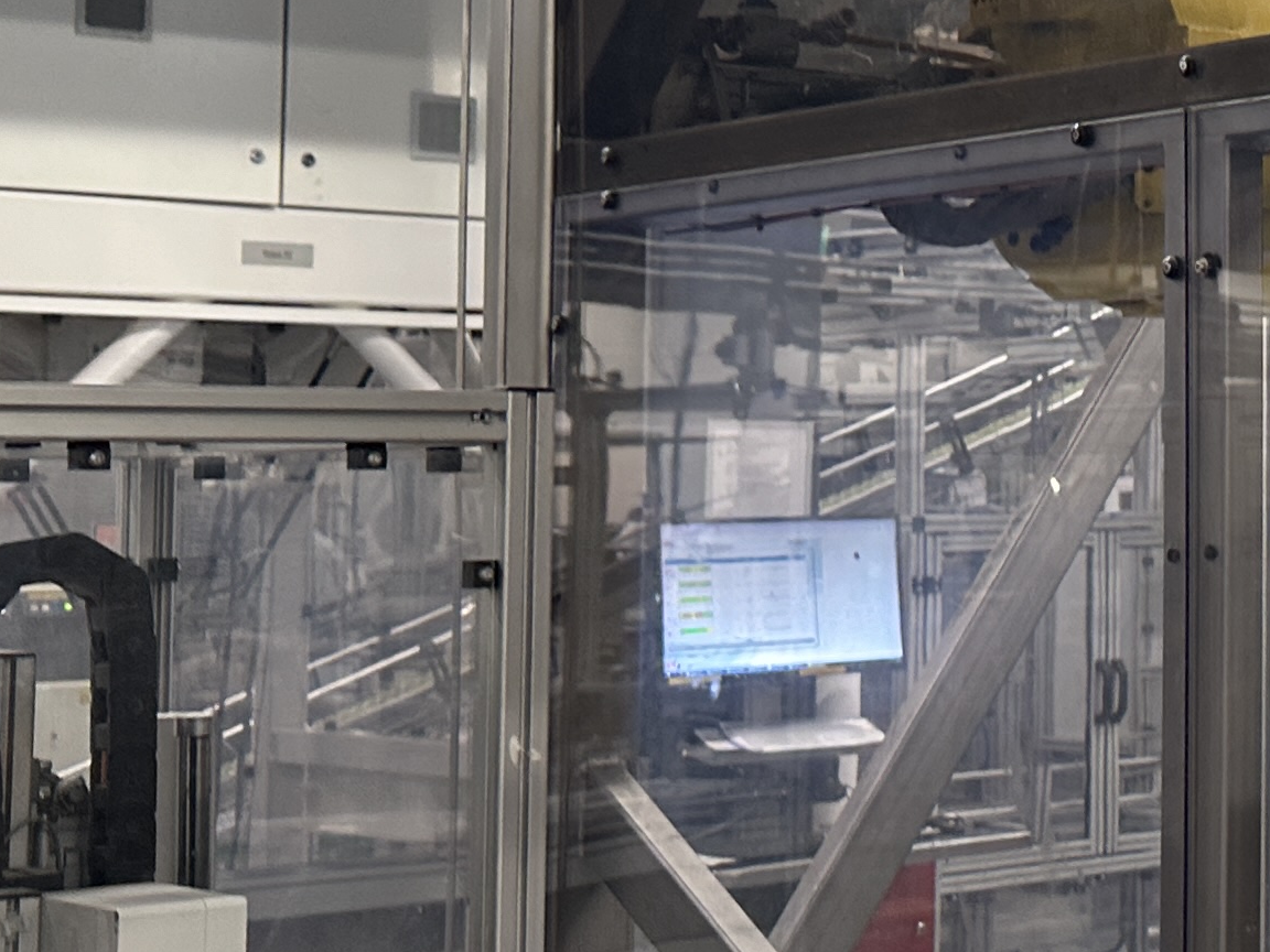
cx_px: 1778
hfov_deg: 20.6
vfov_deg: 17.5
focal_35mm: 84
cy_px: 267
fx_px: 3082
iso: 160
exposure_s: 1/50
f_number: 1.78
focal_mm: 6.86
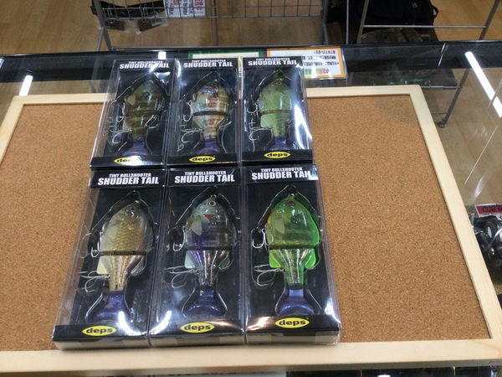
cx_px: 251
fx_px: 450
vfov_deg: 45.4
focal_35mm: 31
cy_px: 188
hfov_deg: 58.4
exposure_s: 1/30
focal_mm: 3.3
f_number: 2.4
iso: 32
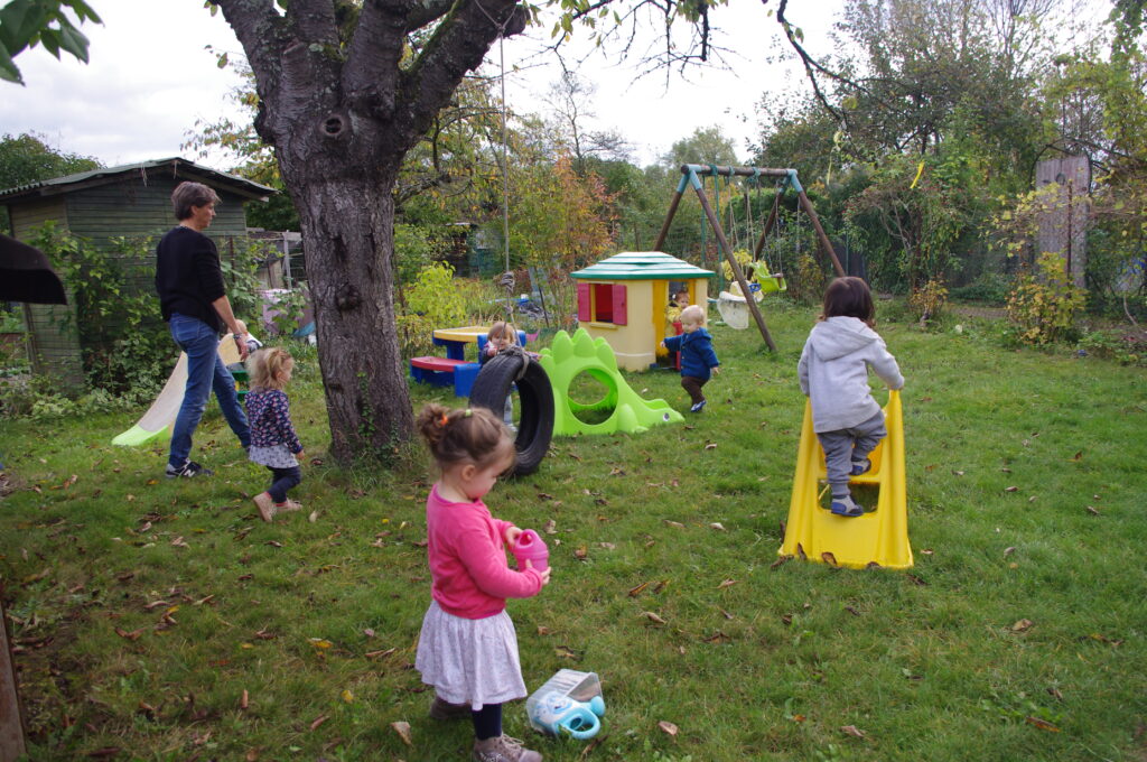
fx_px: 859
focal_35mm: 27
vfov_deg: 47.8
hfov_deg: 67.4
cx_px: 574
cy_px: 381
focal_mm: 18
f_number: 5
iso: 200
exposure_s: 1/200
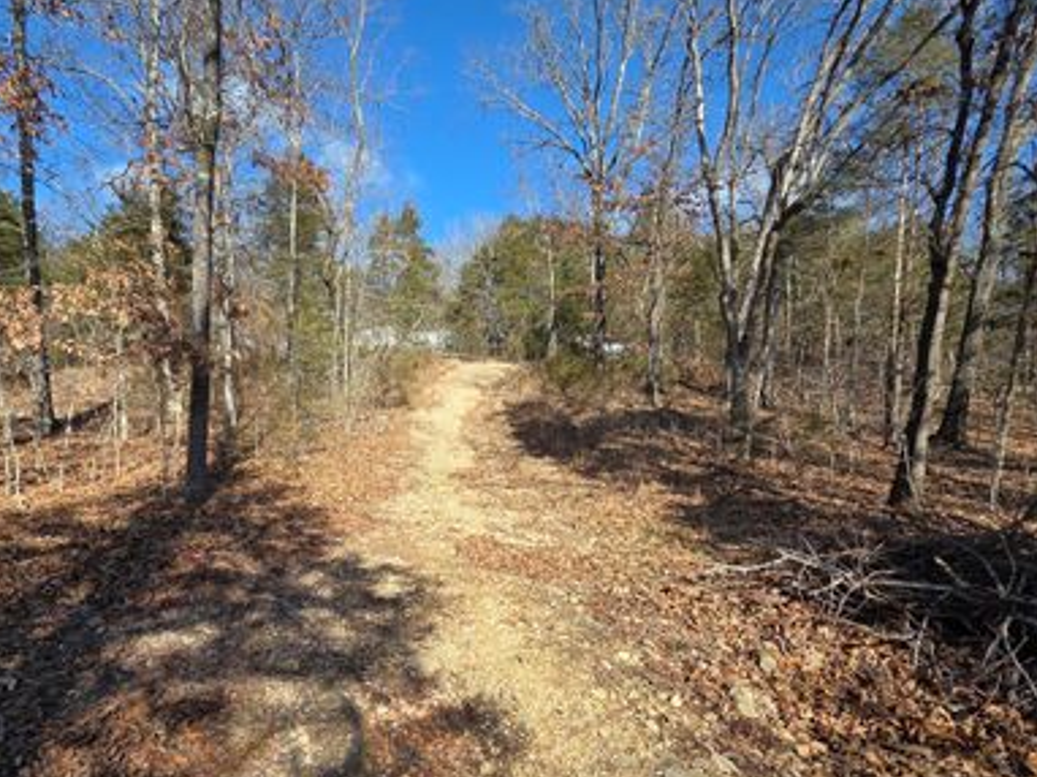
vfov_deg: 73.5
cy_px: 481
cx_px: 459
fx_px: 509
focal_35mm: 17
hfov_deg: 90.7
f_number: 2.2
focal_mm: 2.2
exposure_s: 1/1005
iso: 50
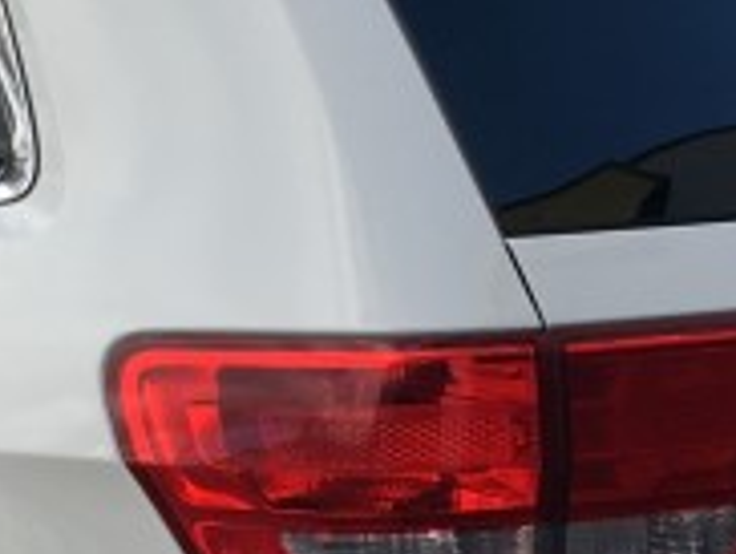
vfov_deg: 9.1
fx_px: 3470
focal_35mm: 163
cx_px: 226
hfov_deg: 12.1
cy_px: 578
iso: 25
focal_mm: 4.15
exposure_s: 1/444
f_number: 2.2
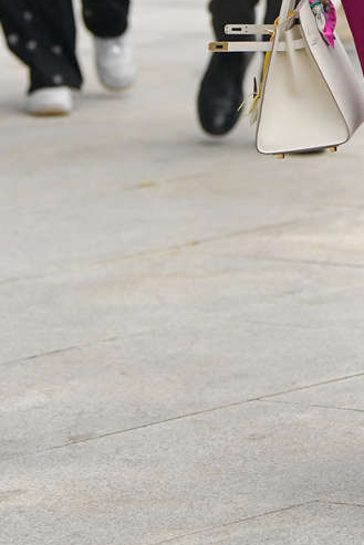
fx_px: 5259
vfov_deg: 5.9
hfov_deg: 4.0
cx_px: 443
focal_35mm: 347
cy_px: -258
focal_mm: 95
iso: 1600
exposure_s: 1/640
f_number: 3.5
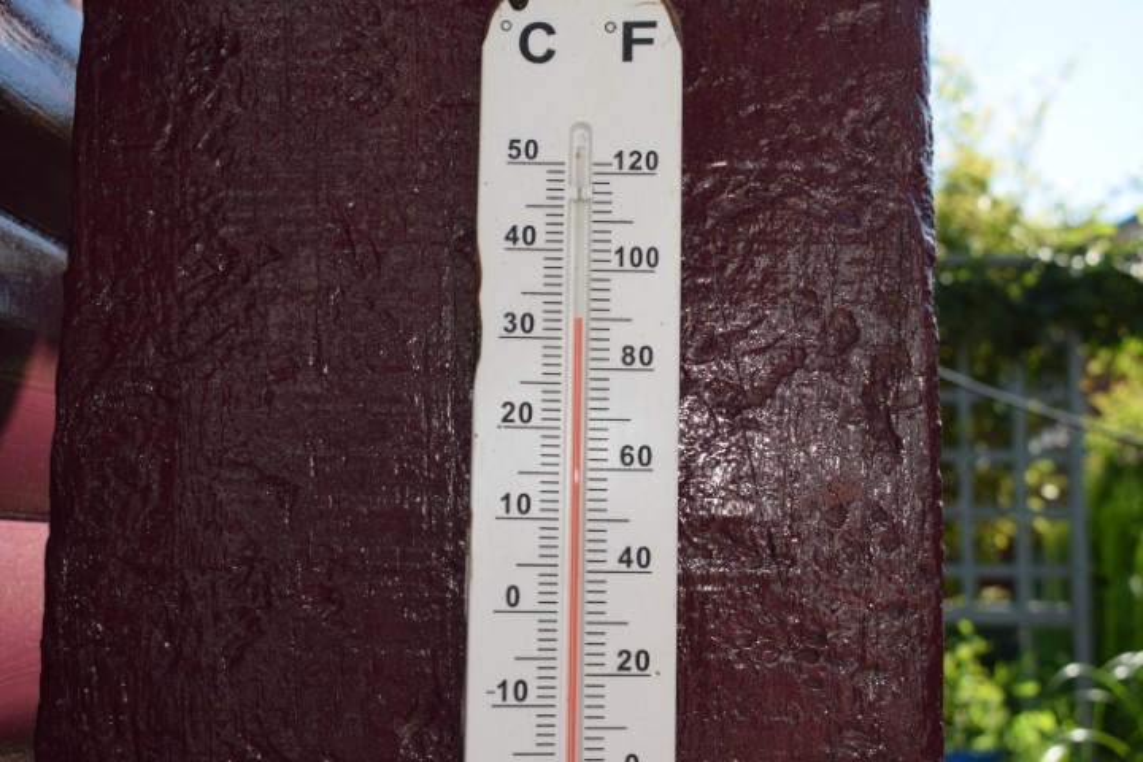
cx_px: 572
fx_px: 1476
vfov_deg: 28.9
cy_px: 381
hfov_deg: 42.3
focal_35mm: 46
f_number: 6.3
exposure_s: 1/160
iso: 100
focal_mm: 31
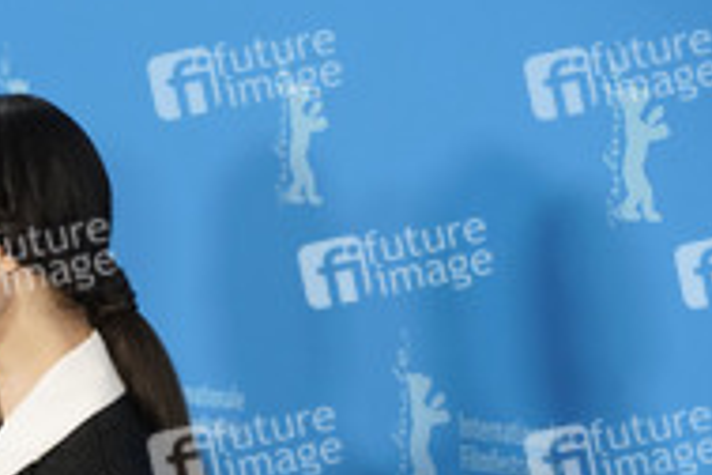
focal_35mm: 212
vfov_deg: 6.4
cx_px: -81
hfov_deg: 9.6
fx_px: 4193
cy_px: 547
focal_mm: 89
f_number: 5.6
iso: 2000
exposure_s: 1/160
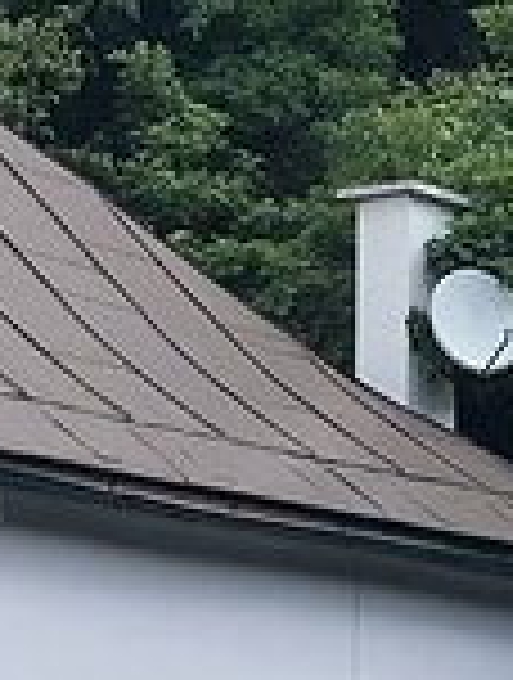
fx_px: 3640
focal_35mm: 185
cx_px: 1134
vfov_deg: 10.6
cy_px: 504
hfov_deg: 7.6
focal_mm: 3.99
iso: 20
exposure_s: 1/774
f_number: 1.8
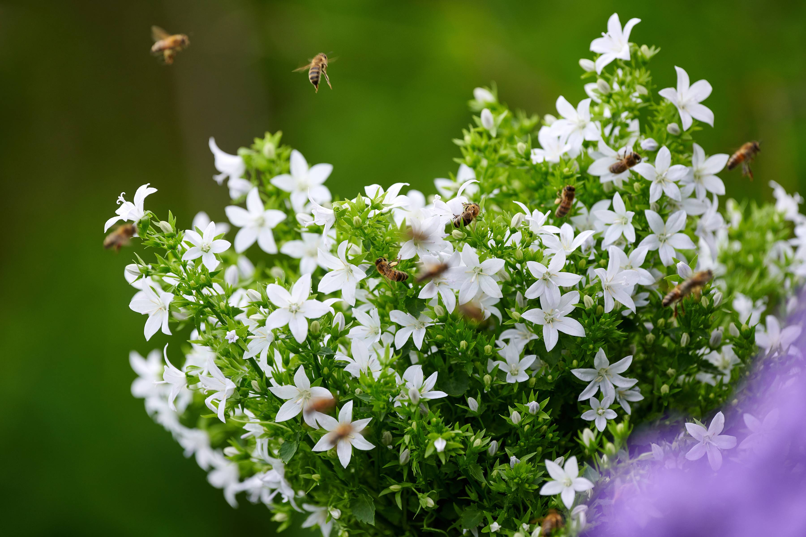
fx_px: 6716
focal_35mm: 300
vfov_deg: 4.6
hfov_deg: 6.9
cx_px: 403
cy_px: 268
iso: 400
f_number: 5.6
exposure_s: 1/800
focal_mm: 300
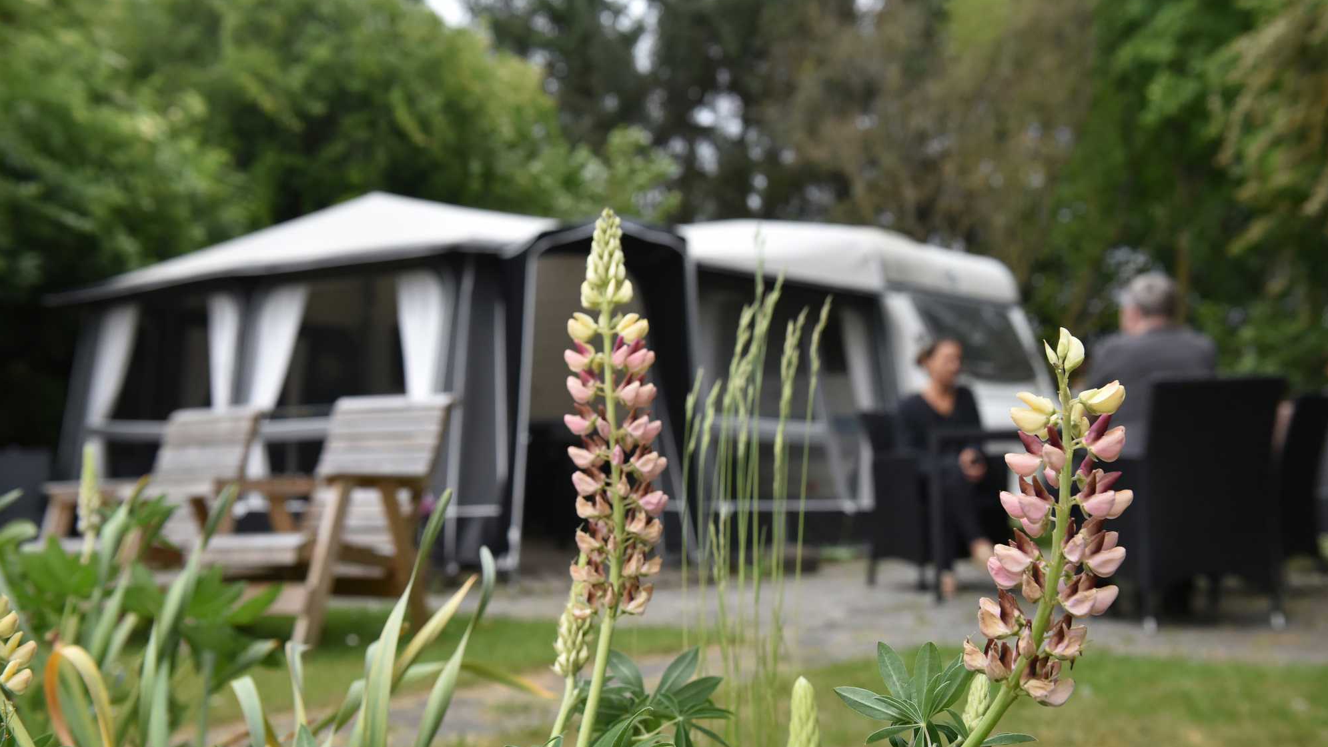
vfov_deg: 29.7
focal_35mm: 40
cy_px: 429
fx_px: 1409
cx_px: 665
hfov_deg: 50.5
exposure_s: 1/2000
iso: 1600
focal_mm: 38
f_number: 7.1
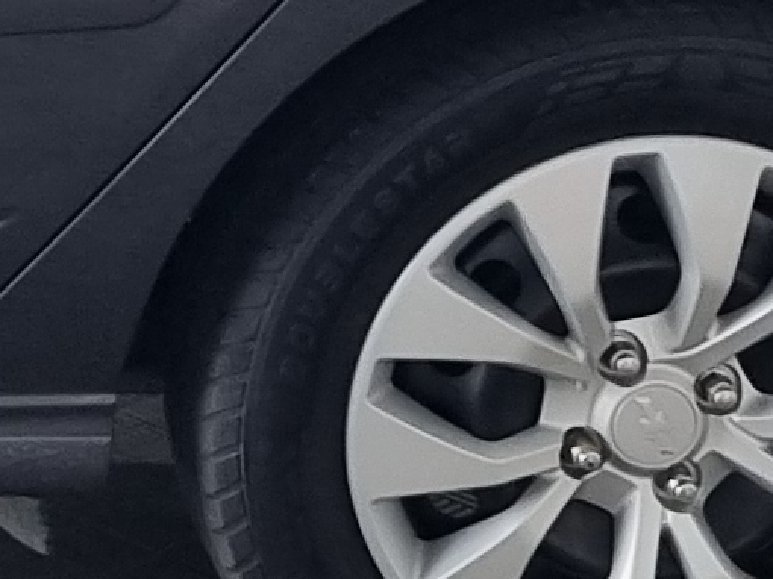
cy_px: -470
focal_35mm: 204
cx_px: -967
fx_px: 4553
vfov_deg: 7.1
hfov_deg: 8.9
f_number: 1.8
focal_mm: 5.4
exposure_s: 1/120
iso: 100
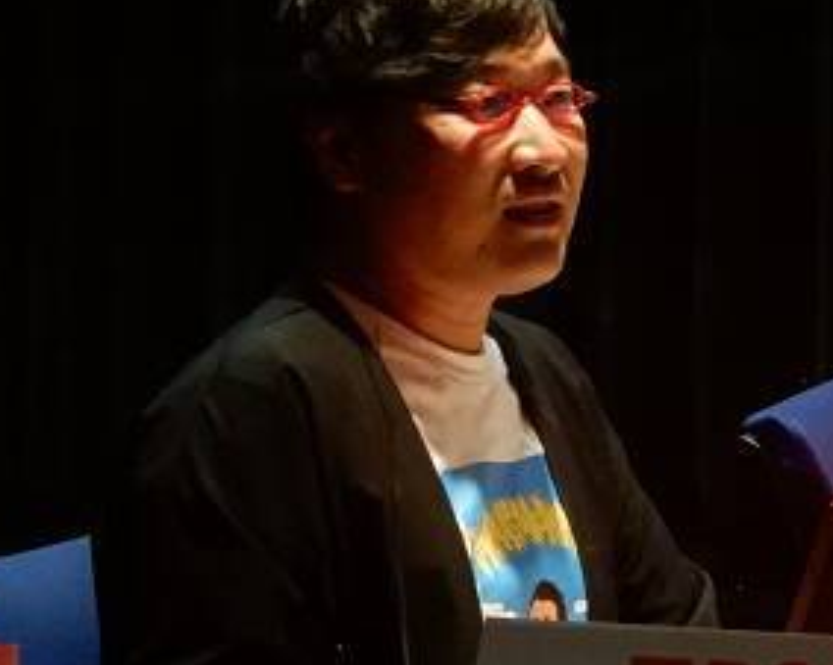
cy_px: 255
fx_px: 7021
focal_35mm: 285
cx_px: 506
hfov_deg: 6.8
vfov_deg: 5.4
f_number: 5.6
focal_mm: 29.4
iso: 1600
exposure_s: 1/60
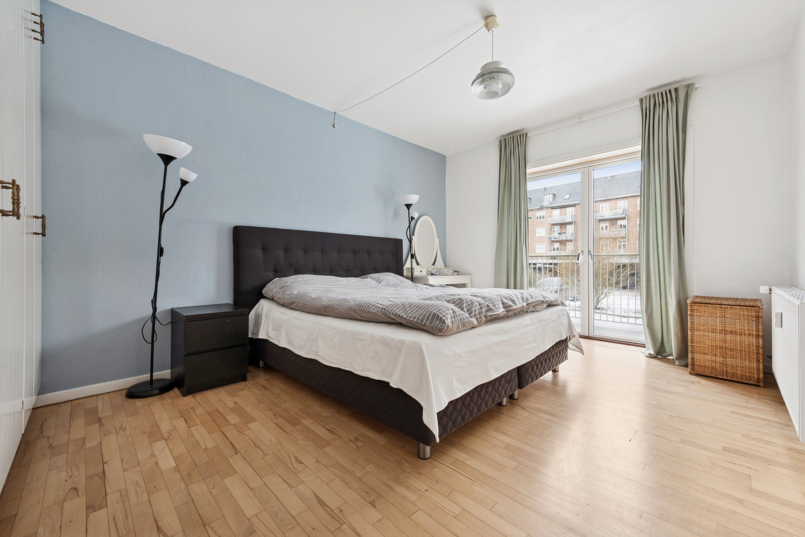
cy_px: 268
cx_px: 402
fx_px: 313
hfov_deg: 104.3
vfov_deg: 81.2
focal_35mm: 14
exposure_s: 1/2
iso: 200
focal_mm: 14
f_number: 10
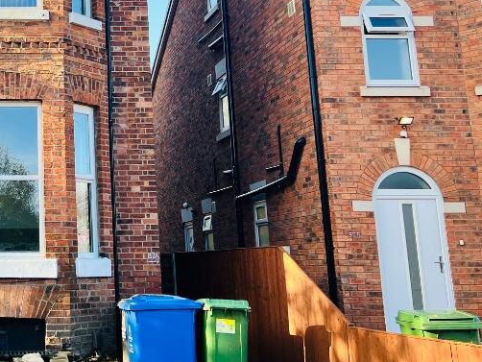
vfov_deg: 27.3
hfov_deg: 33.3
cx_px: 6
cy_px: 115
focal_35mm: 53
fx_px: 738
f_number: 1.5
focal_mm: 5.7
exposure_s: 1/555
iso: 50
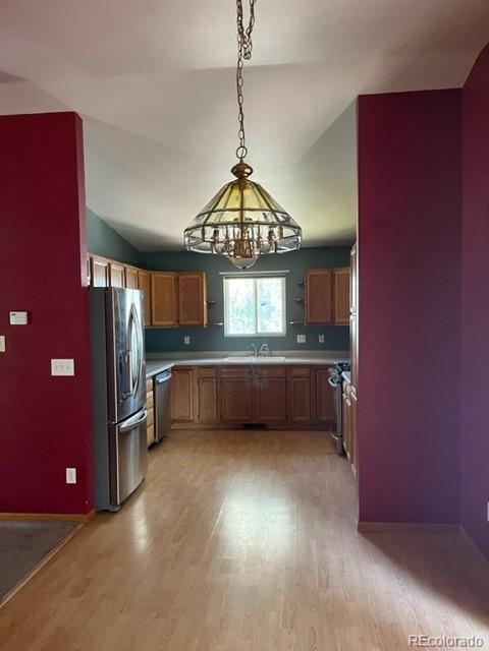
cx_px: 244
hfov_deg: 53.1
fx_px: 490
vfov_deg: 67.3
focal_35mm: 26
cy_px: 326
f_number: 1.6
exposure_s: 1/60
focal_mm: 5.1
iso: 400
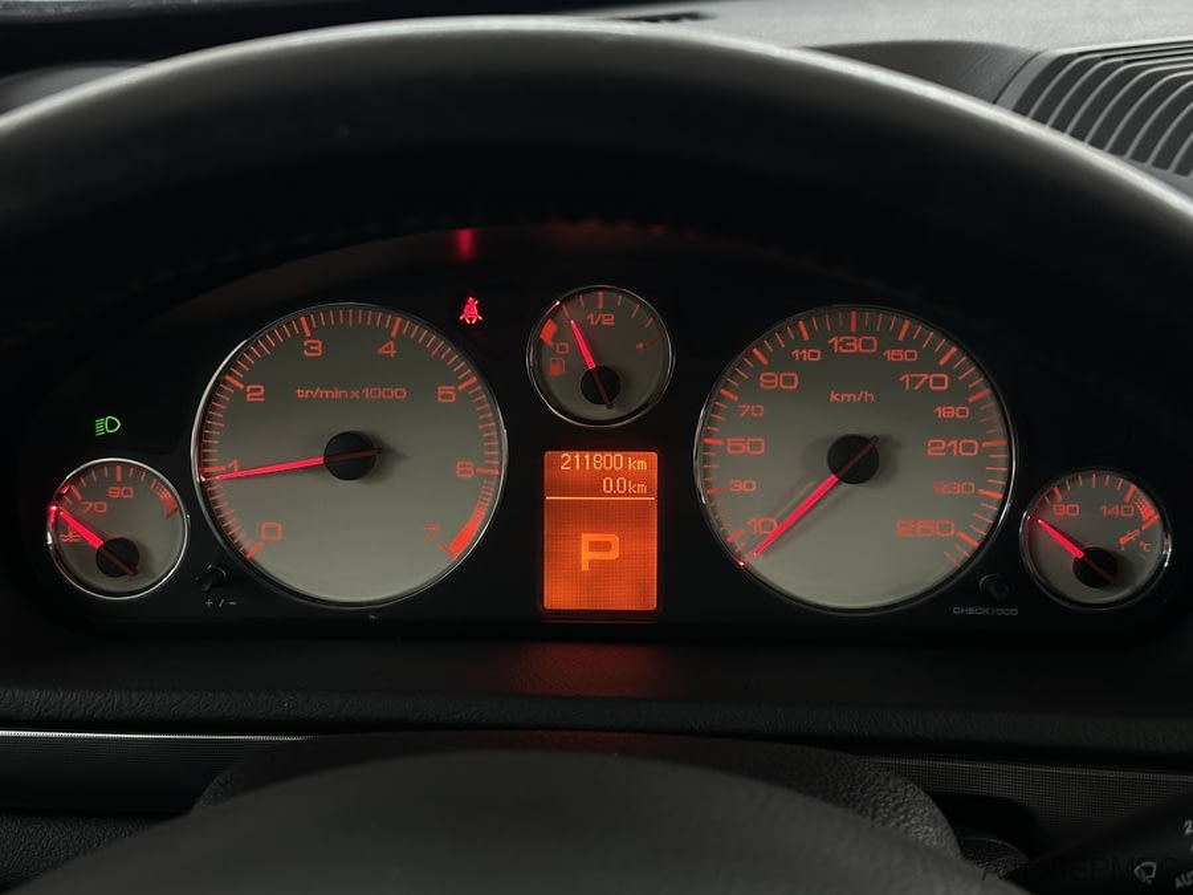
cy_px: 448
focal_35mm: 48
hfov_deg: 39.7
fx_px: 1654
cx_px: 596
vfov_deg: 30.3
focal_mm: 6.86
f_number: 1.78
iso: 160
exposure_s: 1/50
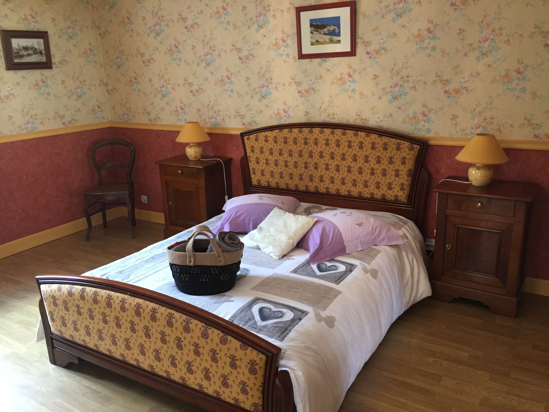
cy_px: 206
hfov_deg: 61.7
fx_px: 460
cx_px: 274
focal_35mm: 29
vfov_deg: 48.2
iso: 200
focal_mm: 4.15
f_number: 2.2
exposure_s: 1/33
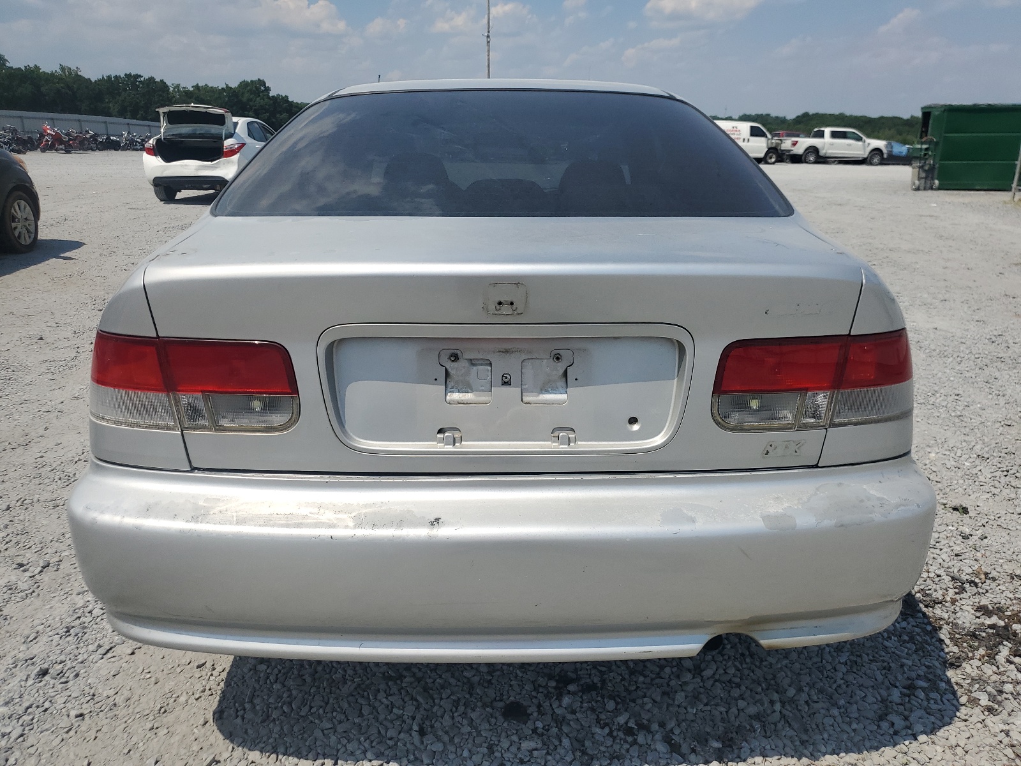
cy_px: 383
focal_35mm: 26
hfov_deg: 67.3
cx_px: 510
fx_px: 767
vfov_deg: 53.1
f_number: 1.5
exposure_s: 1/10000
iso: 50
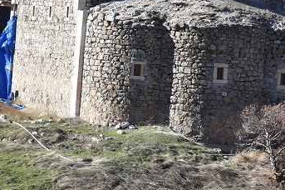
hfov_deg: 7.5
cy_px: 42
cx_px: 167
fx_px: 2182
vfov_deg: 5.0
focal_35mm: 276
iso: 280
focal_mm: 105
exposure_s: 1/500
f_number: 8
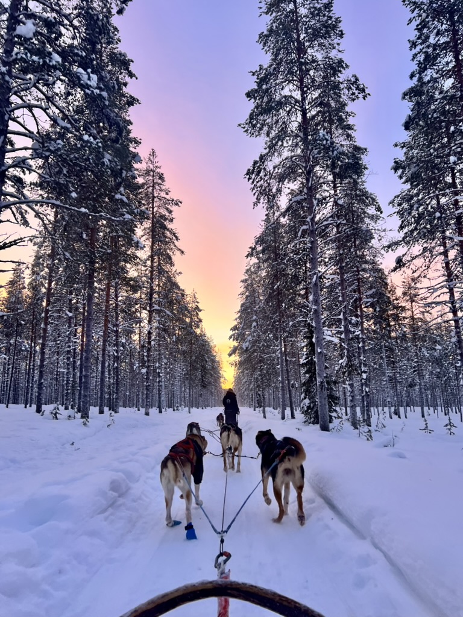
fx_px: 464
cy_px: 308
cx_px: 232
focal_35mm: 26
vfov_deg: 67.3
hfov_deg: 53.1
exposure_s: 1/121
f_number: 1.5
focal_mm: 5.7
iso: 64
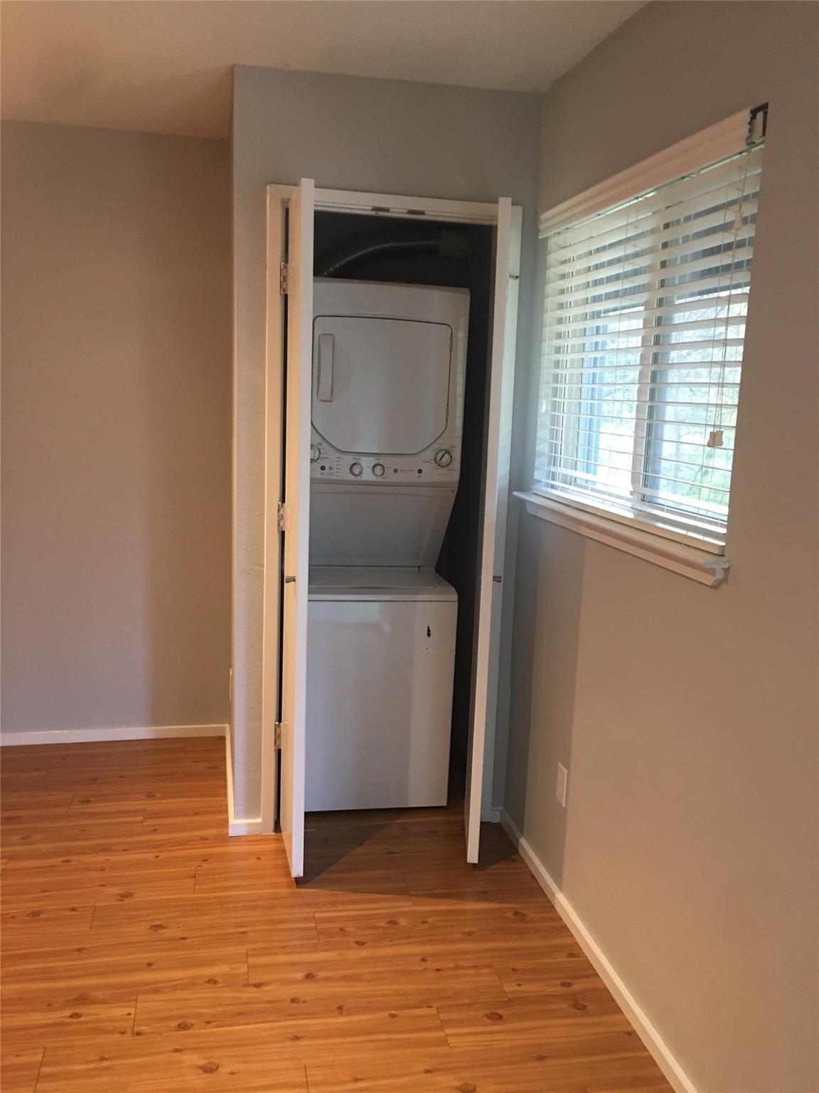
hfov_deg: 48.2
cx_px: 410
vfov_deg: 61.7
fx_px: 915
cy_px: 546
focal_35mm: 29
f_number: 2.2
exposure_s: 1/15
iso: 64
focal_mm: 4.15
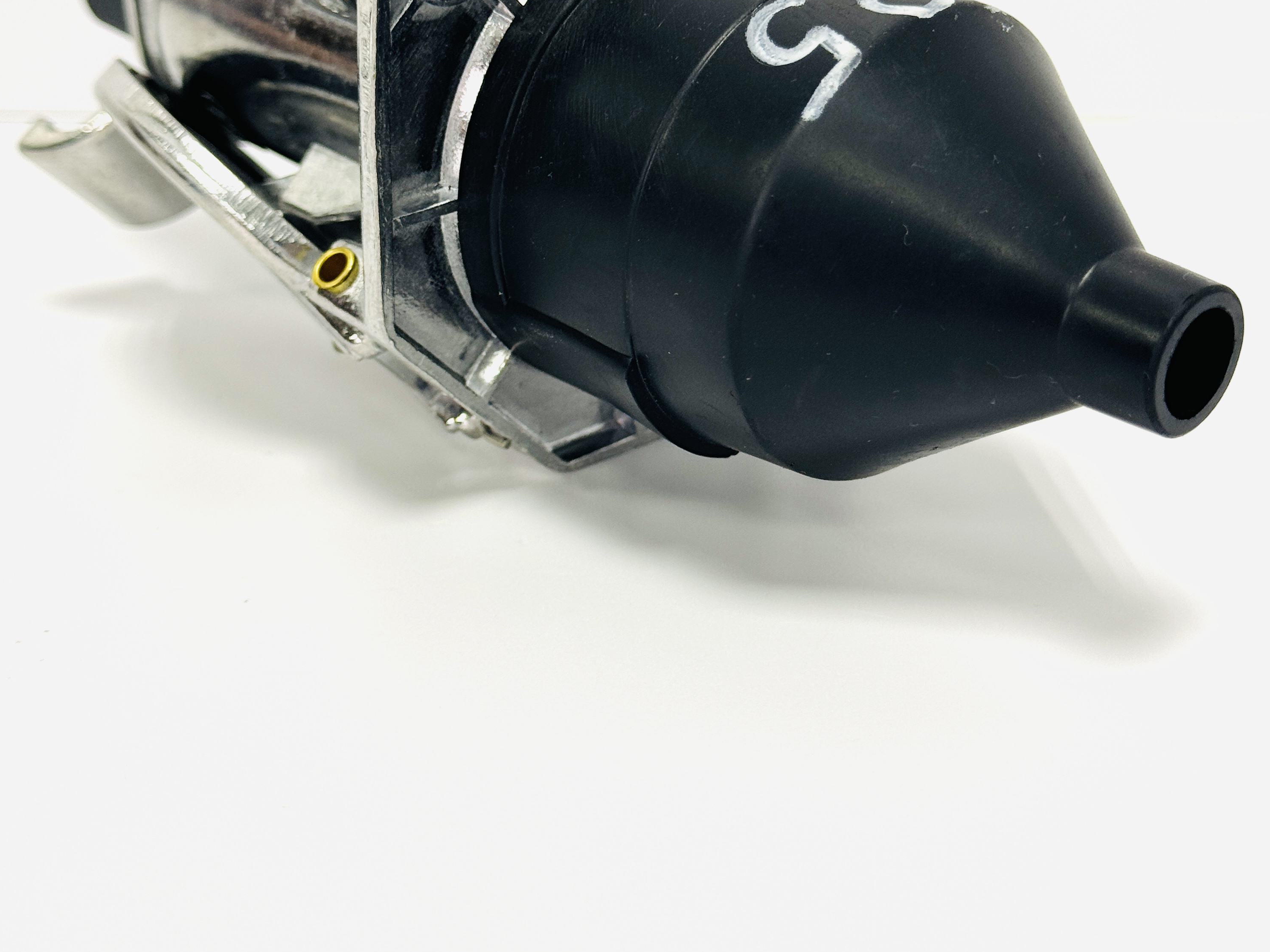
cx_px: 634
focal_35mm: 65
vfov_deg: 22.5
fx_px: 2385
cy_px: 351
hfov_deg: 29.8
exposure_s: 1/100
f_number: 1.78
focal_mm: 6.76
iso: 64
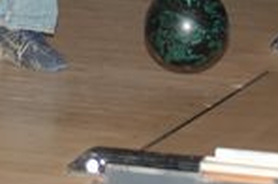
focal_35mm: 259
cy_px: -146
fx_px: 1996
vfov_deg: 5.2
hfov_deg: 8.0
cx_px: 133
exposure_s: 1/125
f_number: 3.8
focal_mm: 40
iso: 400
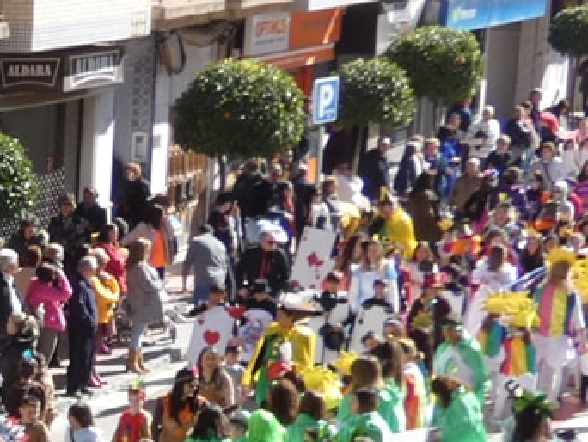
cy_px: 634
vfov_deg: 9.0
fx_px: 2737
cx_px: -597
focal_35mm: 161
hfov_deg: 11.1
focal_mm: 6.2
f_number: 3.4
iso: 80
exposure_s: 1/400
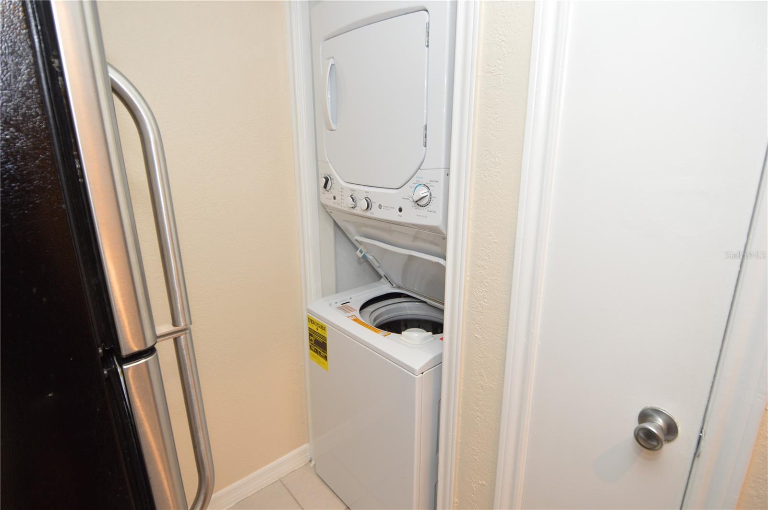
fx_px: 384
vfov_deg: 67.3
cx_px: 384
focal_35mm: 18
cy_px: 255
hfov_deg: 90.1
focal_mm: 12
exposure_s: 1/60
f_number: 4
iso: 400
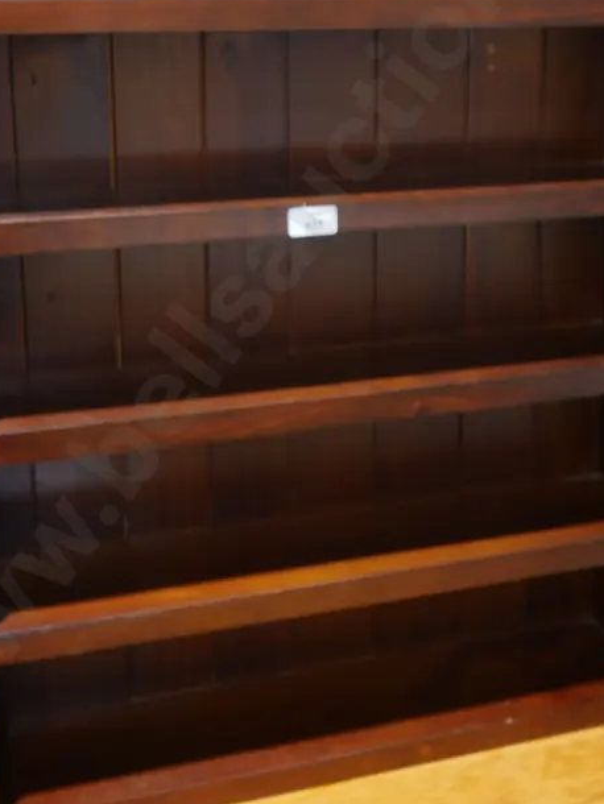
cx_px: 324
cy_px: 194
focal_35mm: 47
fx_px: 1093
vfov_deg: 39.3
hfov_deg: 30.9
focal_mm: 14
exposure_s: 1/60
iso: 800
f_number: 3.5
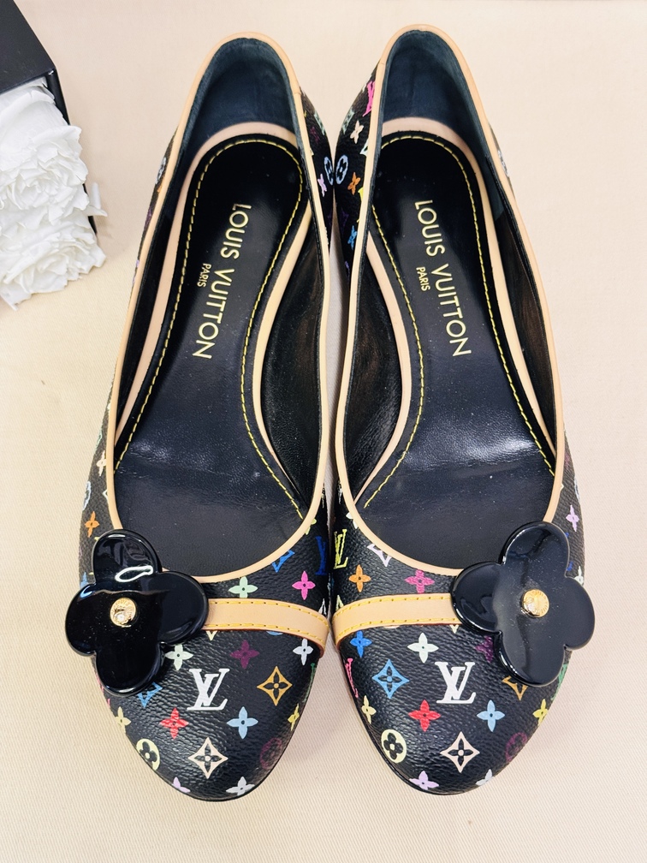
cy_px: 432
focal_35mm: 48
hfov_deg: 30.3
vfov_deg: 39.7
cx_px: 324
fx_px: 1196
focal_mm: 6.76
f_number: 1.78
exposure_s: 1/33
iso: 320
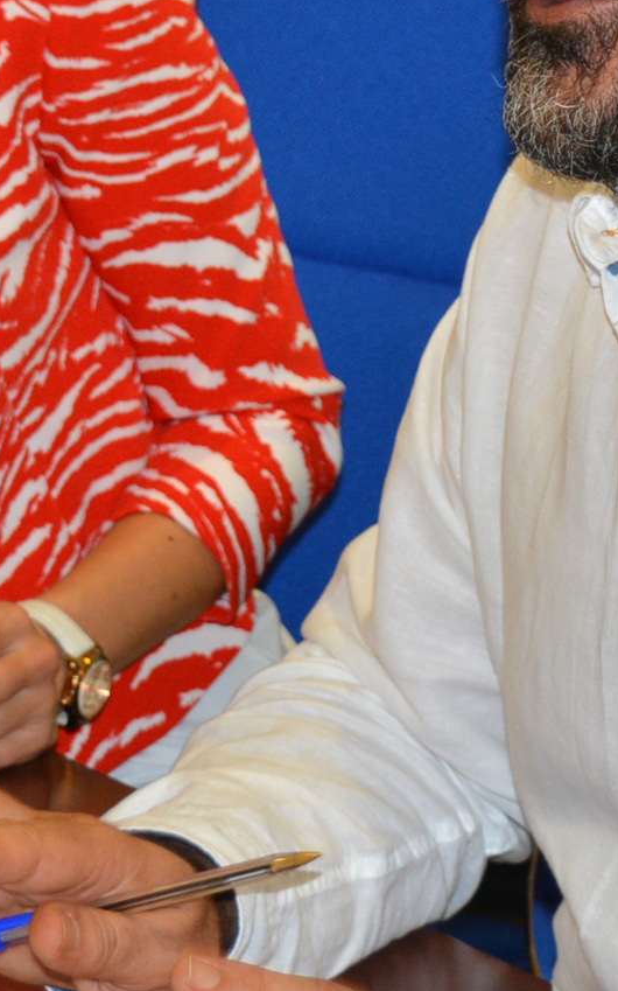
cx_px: 575
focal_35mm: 189
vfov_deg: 11.1
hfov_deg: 6.9
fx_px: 5092
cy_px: 330
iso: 500
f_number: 4.5
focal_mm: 35
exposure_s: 1/60
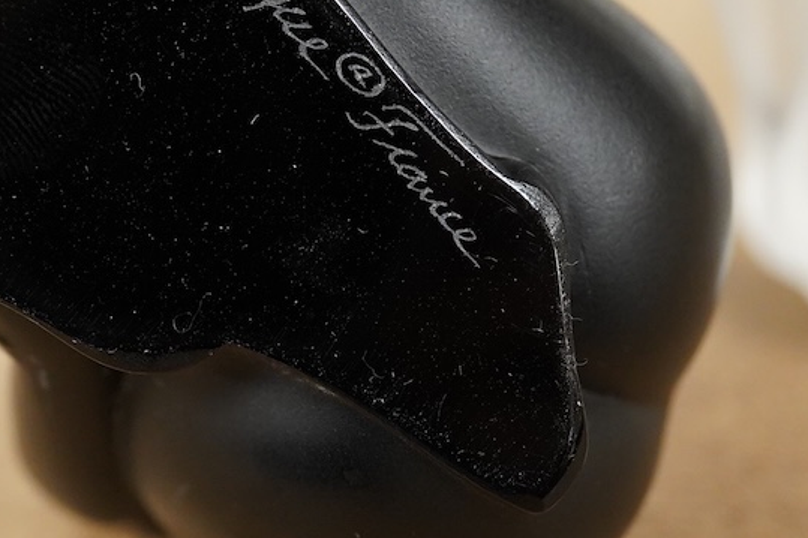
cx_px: 277
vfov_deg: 14.5
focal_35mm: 94
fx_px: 2109
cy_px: 177
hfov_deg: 21.6
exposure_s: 1/200
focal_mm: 30
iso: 2500
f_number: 5
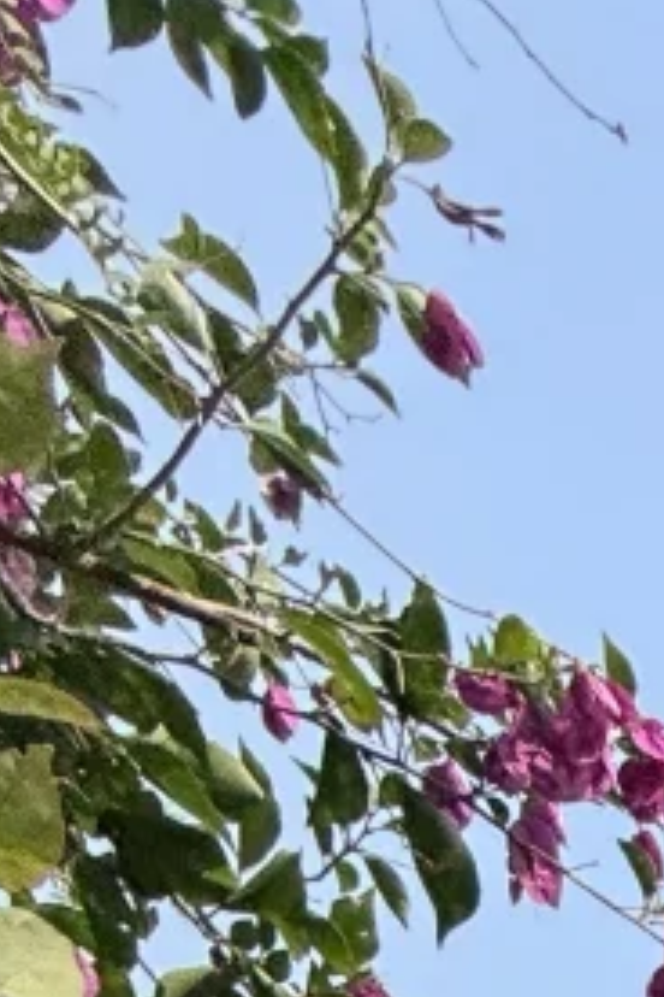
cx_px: 1573
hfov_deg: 13.4
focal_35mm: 76
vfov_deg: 15.5
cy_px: 2334
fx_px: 2103
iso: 50
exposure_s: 1/2506
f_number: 2.2
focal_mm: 2.22
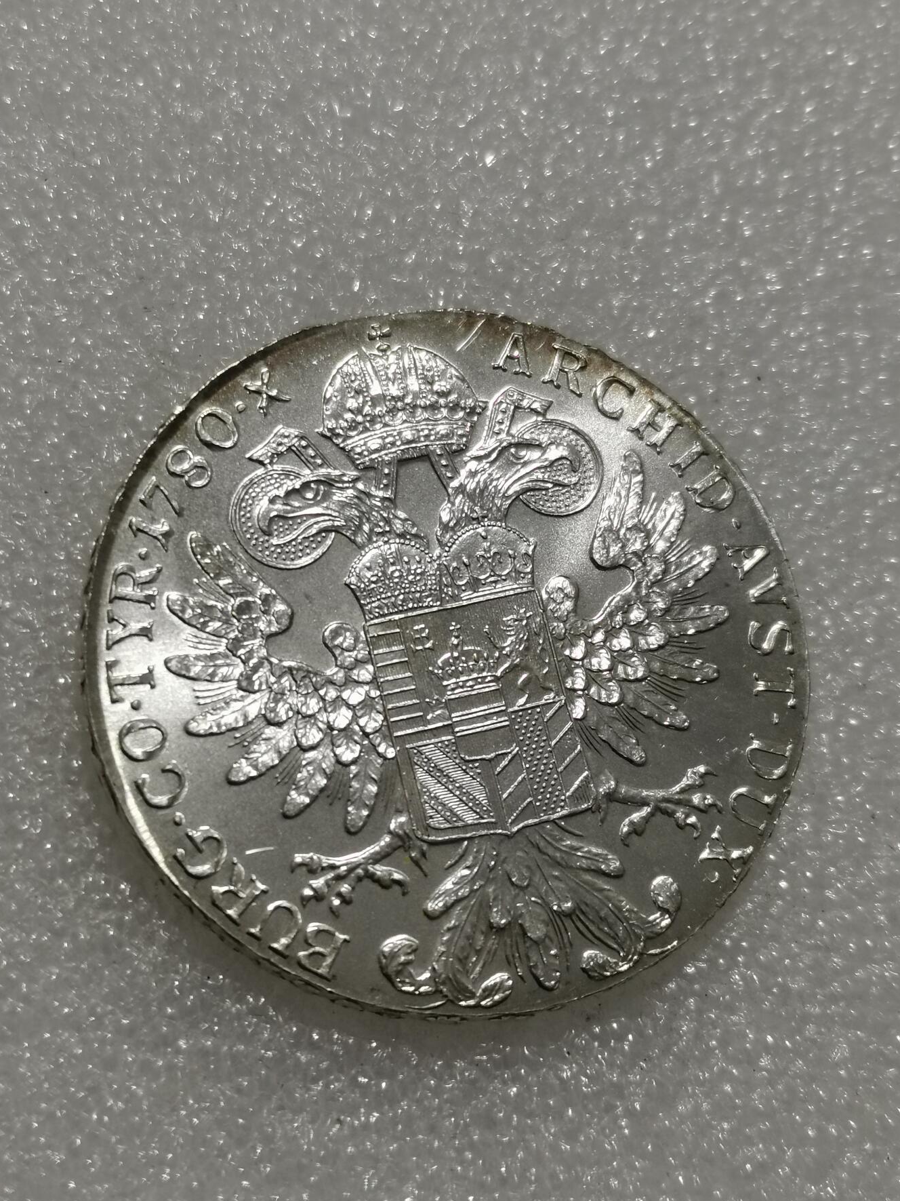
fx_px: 2150
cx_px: 453
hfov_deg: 23.6
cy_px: 599
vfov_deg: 31.2
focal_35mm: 62
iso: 80
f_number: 1.8
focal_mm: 5.58
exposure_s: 1/180
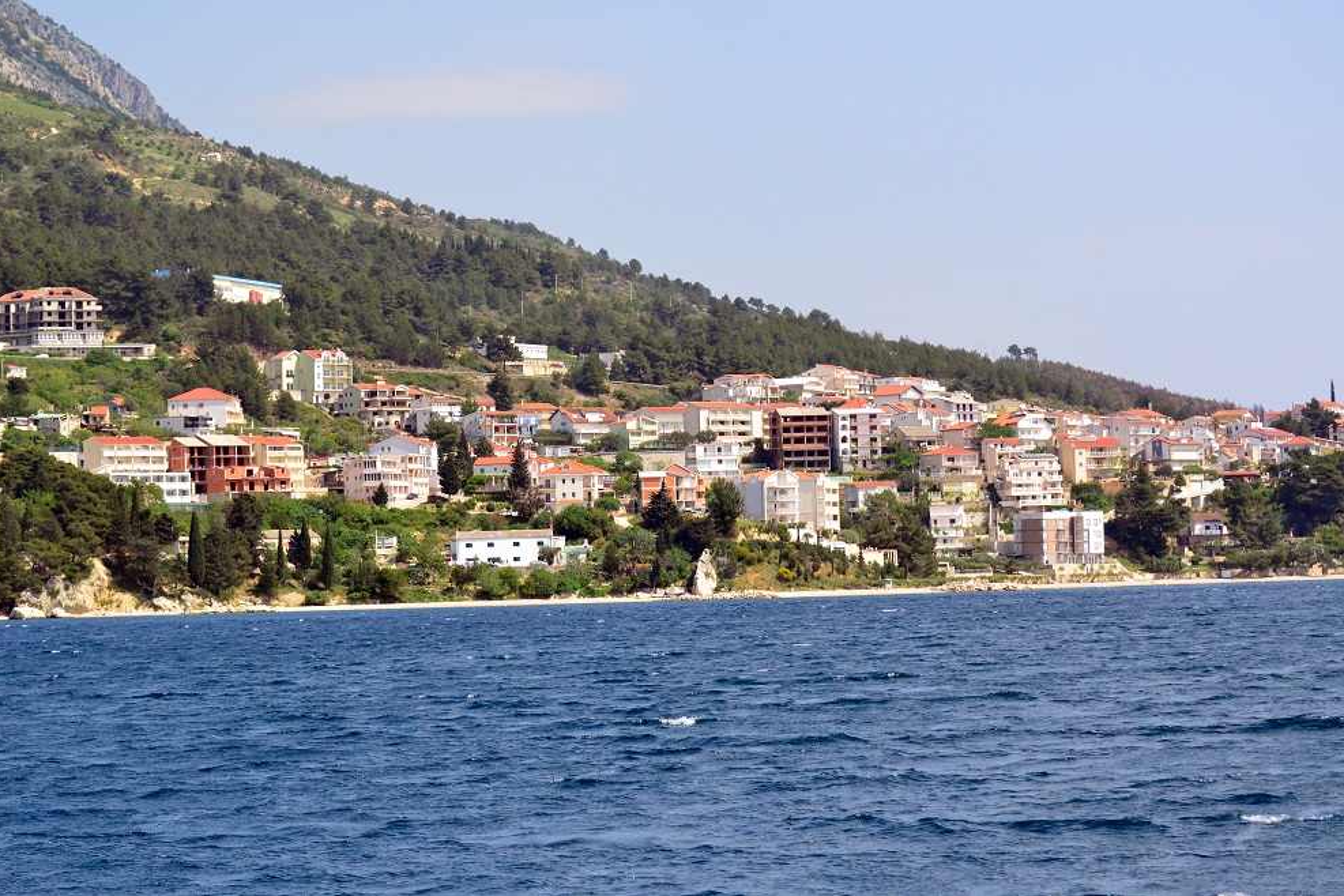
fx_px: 3957
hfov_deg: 19.3
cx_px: 675
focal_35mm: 106
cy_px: 447
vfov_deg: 12.9
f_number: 5
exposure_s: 1/4000
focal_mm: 70
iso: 800
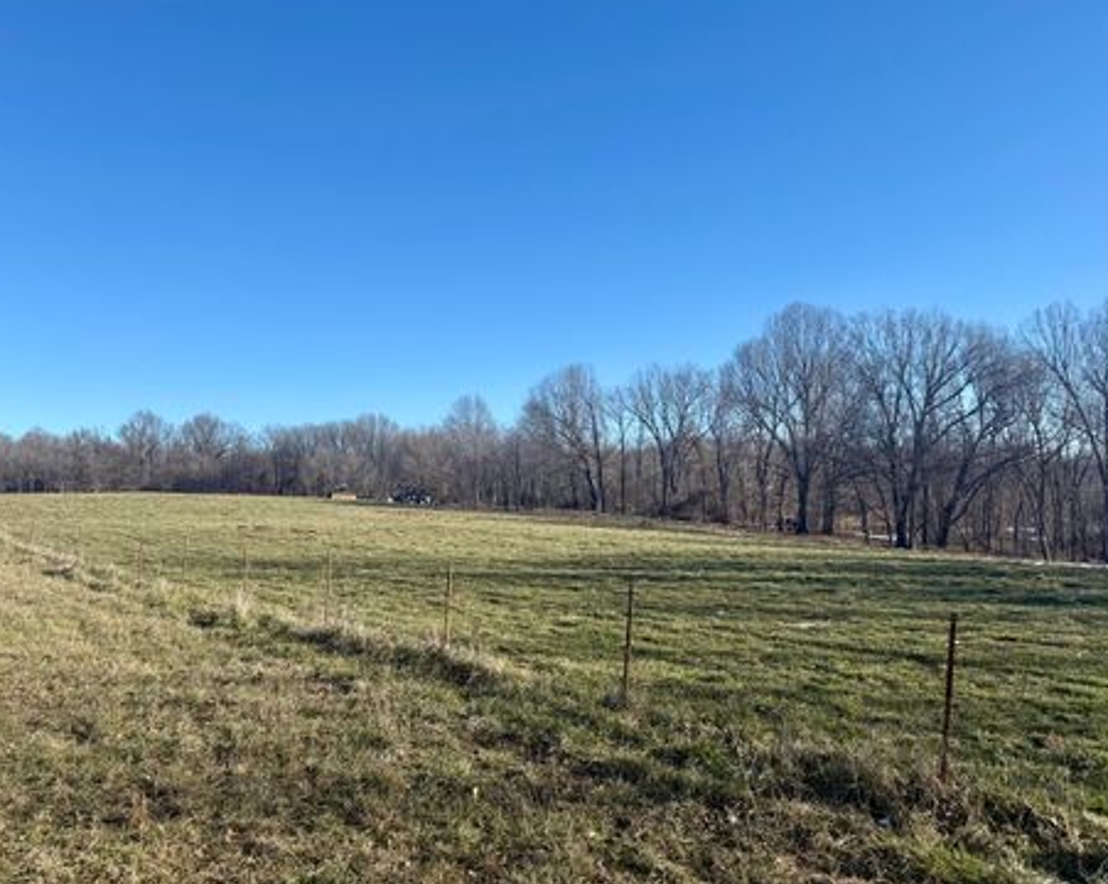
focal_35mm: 26
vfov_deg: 54.9
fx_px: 852
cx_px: 538
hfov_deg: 66.1
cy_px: 451
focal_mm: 6.76
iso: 80
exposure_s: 1/3584
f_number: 1.78
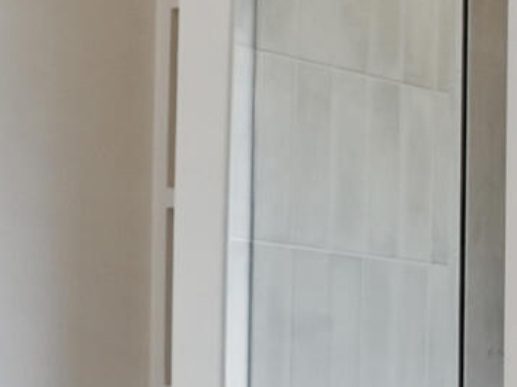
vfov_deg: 11.1
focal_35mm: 130
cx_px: 1146
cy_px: 532
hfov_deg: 12.6
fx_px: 1941
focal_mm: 16
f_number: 8
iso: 640
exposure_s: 1/13
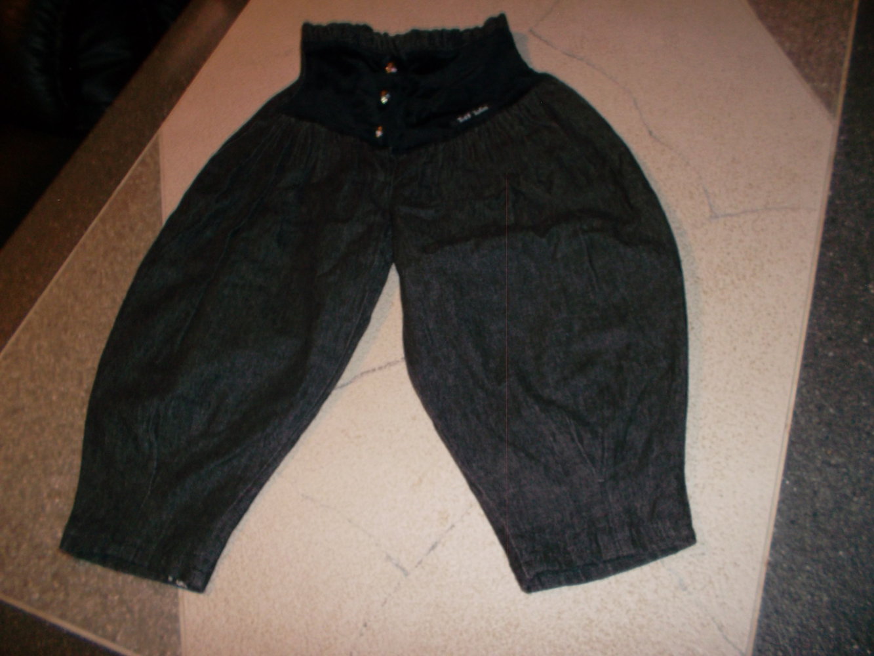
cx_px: 437
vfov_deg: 49.8
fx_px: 707
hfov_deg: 63.4
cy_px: 328
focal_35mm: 28
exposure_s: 1/15
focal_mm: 4.1
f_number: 3.3
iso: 100
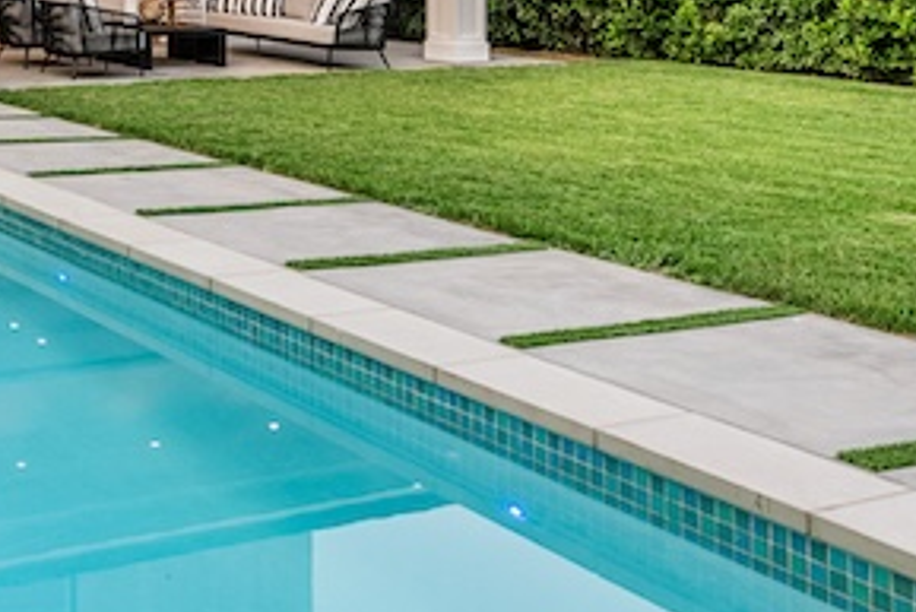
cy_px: -62
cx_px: -63
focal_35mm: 58
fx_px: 1465
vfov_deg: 22.3
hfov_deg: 31.3
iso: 320
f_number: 8
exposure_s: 1/100
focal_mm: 18.5
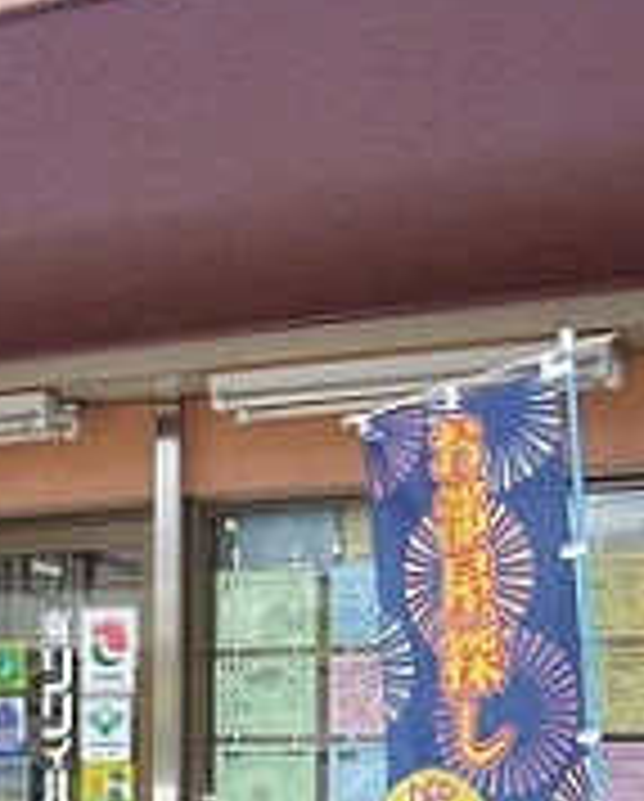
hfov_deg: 20.6
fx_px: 1759
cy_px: 792
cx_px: 187
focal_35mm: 74
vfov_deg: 24.6
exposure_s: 1/320
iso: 80
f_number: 2.8
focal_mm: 4.6
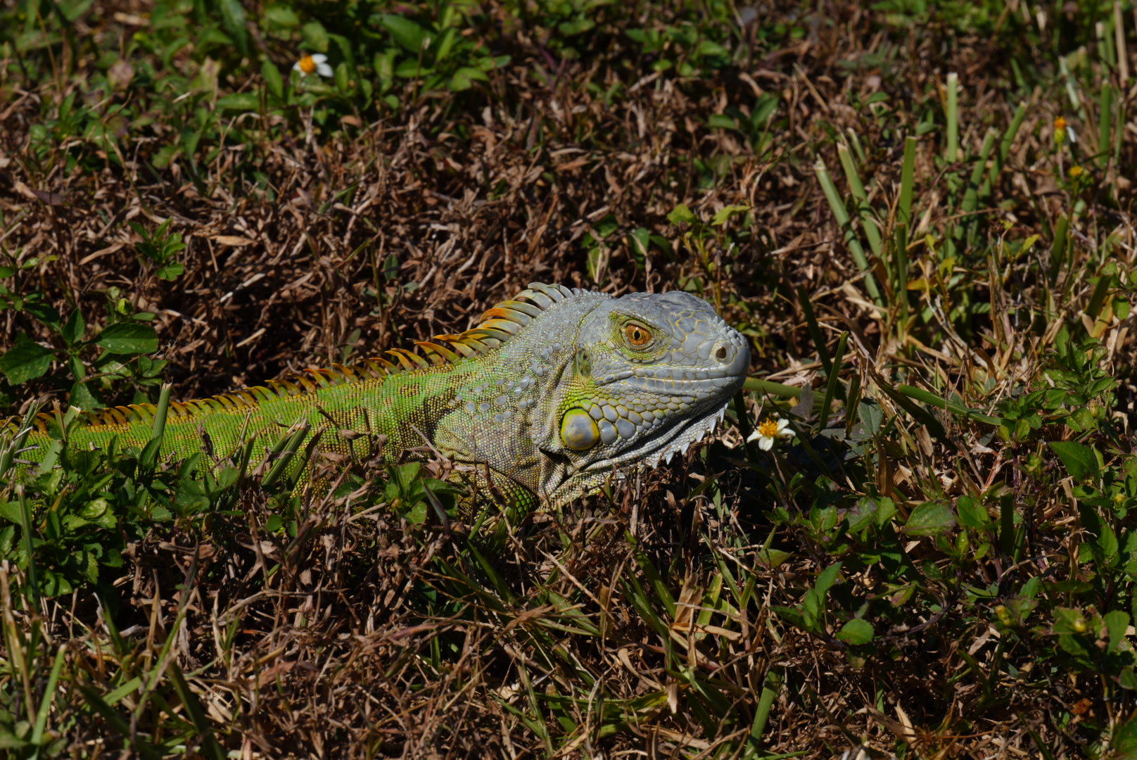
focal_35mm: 135
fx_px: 4267
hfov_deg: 15.2
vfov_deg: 10.2
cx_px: 568
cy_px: 380
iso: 100
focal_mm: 90
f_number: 11
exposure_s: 1/320
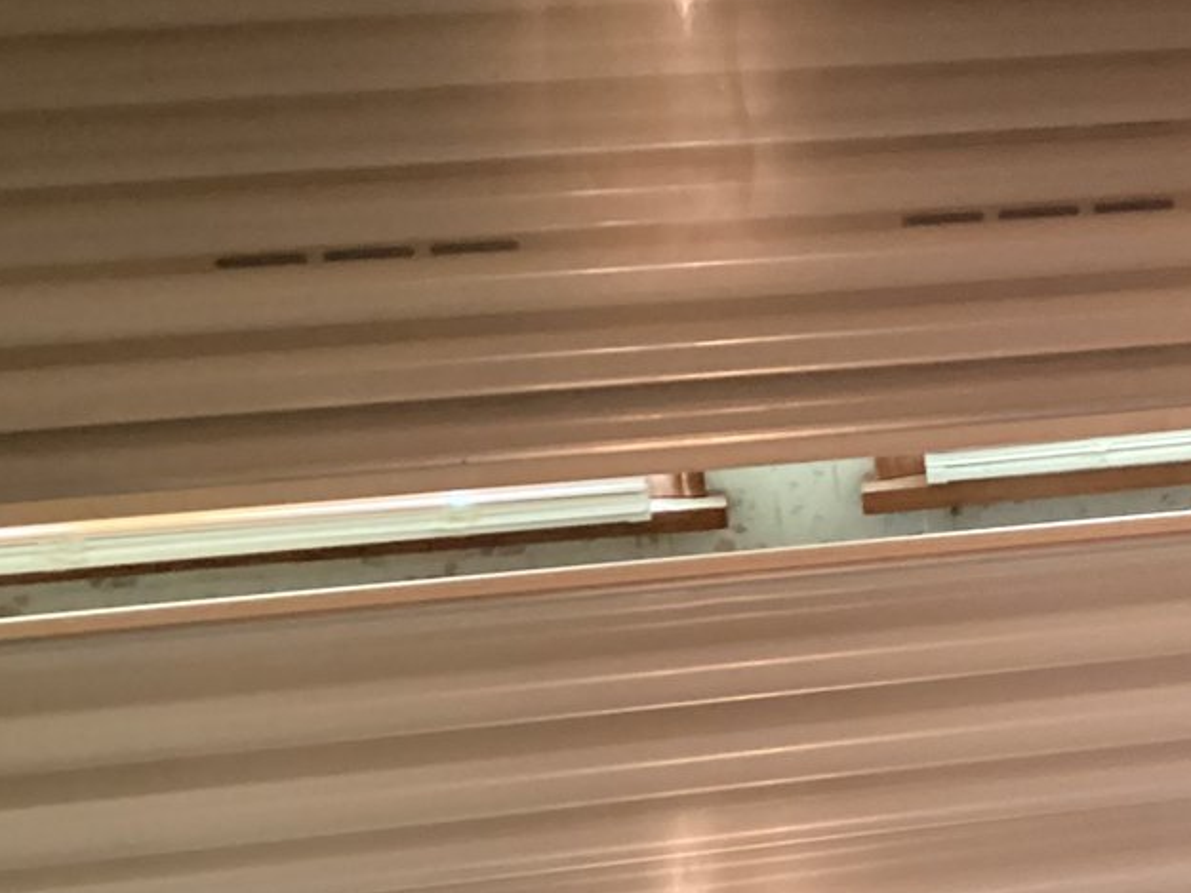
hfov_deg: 24.0
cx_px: 1373
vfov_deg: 19.6
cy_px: 532
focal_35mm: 75
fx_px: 2581
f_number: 2.4
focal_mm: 3.3
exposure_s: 1/24
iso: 640
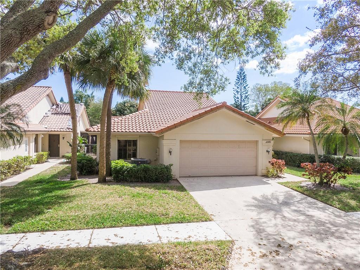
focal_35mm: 24
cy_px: 135
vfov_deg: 56.8
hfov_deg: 71.6
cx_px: 180
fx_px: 249
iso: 110
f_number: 2.8
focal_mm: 4.39
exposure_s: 1/1000
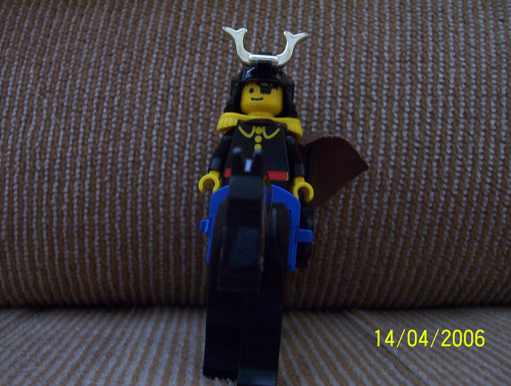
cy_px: 193
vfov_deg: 33.7
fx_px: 636
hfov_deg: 43.8
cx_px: 256
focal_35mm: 43
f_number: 2.73
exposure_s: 1/8
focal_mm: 5.77
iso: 200
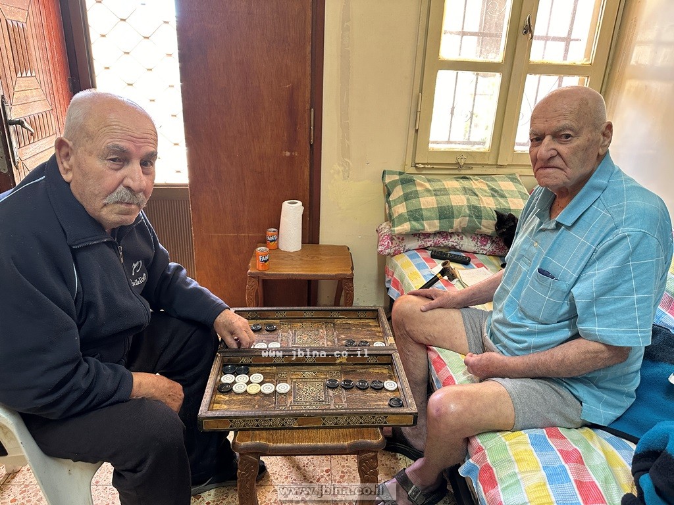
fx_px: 467
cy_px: 252
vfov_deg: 56.8
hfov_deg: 71.6
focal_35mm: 24
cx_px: 337
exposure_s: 1/60
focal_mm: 6.86
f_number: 1.78
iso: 250
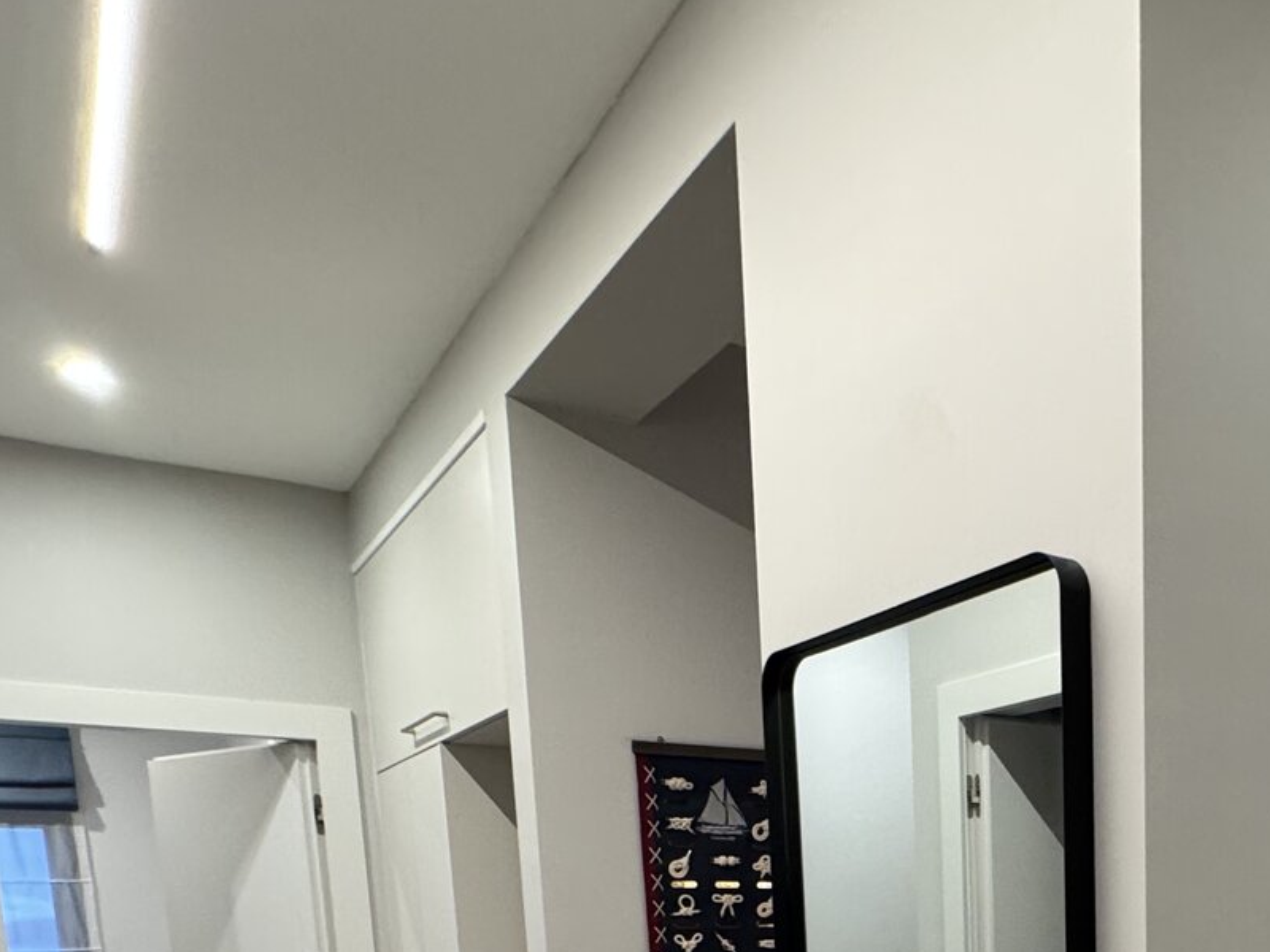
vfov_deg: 33.6
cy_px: 1122
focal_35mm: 35
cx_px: 1076
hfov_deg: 48.5
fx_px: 1284
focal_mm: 2.22
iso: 250
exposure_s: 1/50
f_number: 2.2
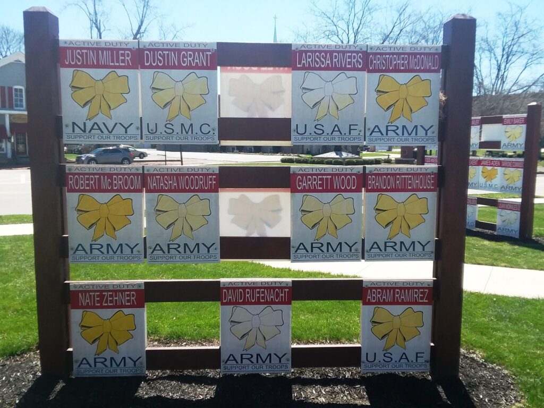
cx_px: 272
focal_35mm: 29
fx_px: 456
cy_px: 204
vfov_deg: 48.2
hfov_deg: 61.7
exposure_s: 1/891
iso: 40
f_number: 1.9
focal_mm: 2.47
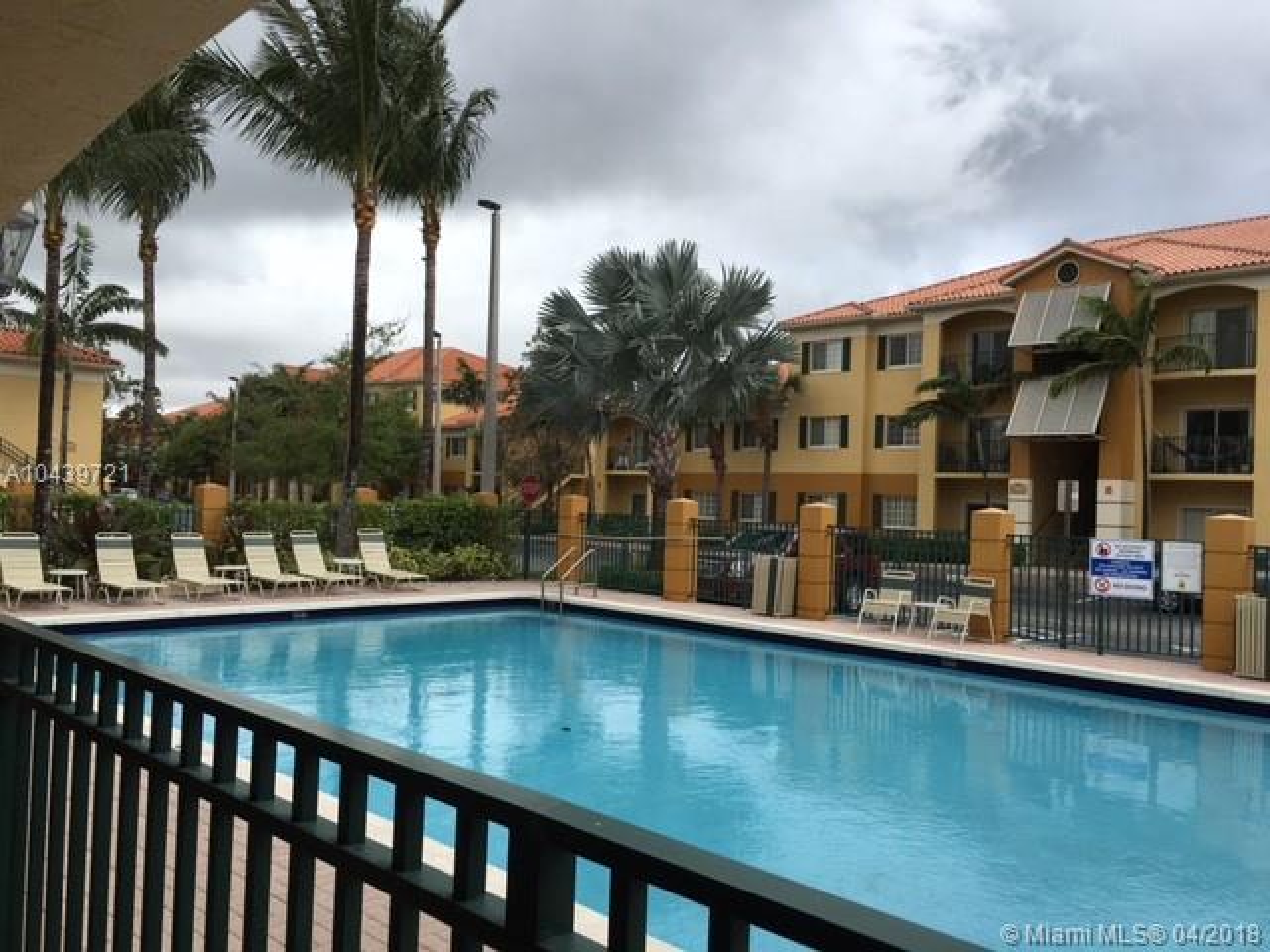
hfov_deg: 61.7
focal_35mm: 29
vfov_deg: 48.2
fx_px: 1064
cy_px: 476
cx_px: 635
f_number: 2.2
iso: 25
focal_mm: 4.15
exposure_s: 1/793
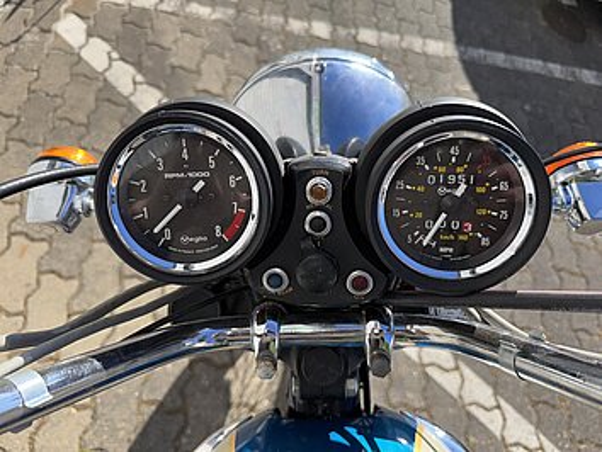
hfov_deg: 71.6
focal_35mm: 24
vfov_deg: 56.9
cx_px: 301
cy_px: 226
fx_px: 418
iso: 50
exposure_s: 1/2959
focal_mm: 6.76
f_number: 1.78
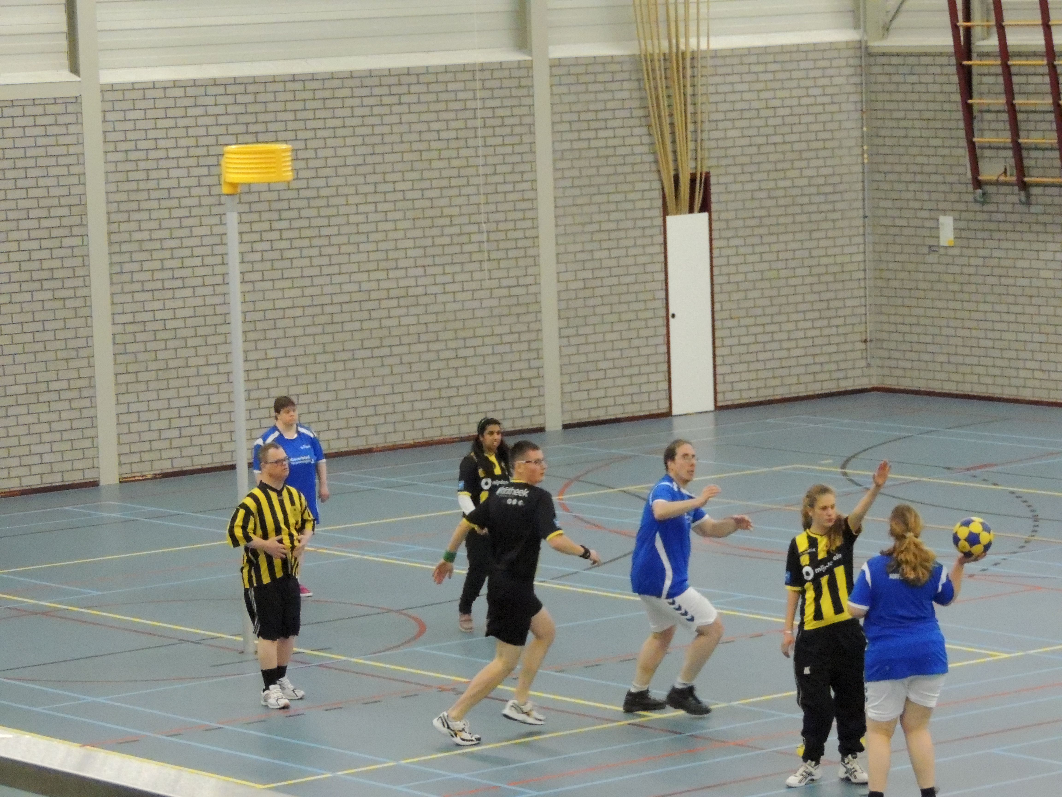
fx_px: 4449
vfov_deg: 10.2
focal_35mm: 145
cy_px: 398
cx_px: 531
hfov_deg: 13.6
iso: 3200
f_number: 4.4
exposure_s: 1/200
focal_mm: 25.8
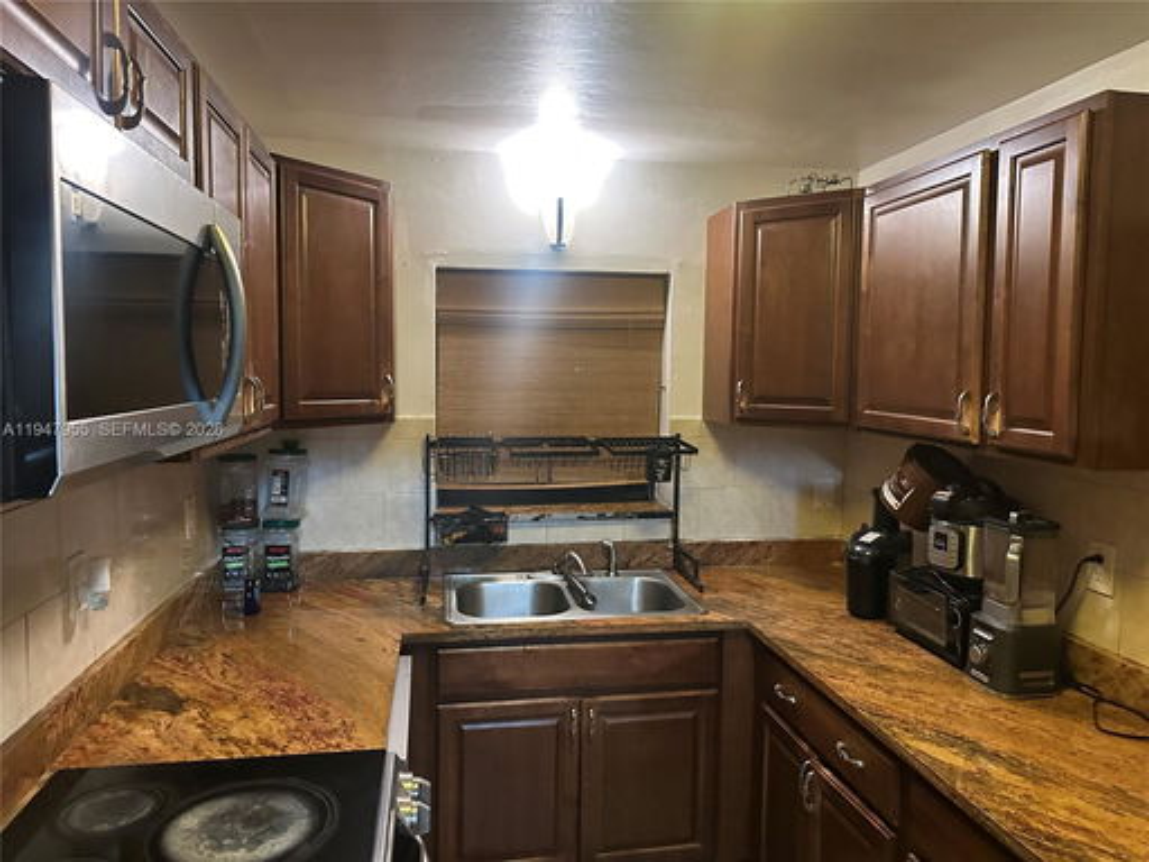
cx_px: 574
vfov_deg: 56.8
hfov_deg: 71.6
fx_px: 797
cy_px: 431
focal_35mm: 24
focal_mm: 6.86
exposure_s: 1/40
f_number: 1.78
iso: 800
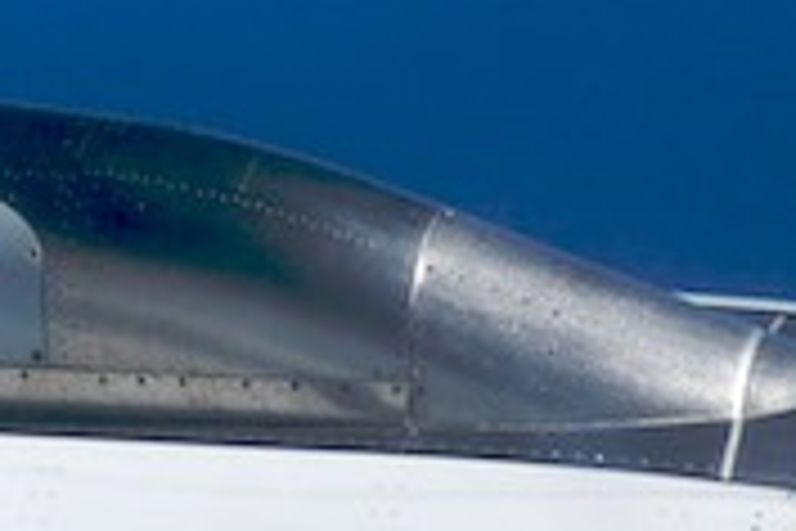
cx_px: -94
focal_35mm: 152
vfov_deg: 8.7
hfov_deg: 13.2
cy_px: -432
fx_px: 3361
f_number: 10
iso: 100
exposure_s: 1/200
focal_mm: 7
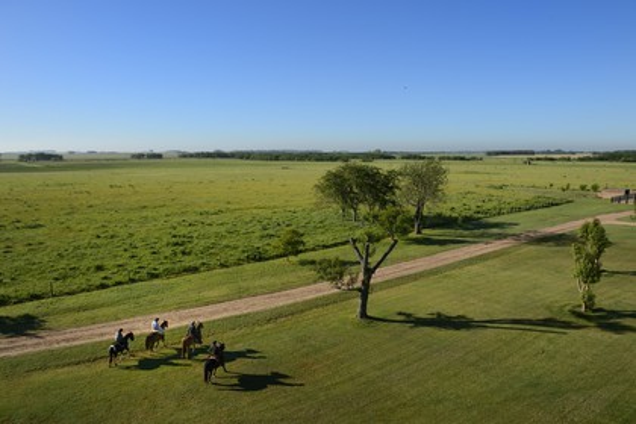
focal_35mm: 24
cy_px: 212
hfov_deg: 73.7
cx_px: 318
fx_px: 424
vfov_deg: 53.1
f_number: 8
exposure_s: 1/500
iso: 200
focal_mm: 24
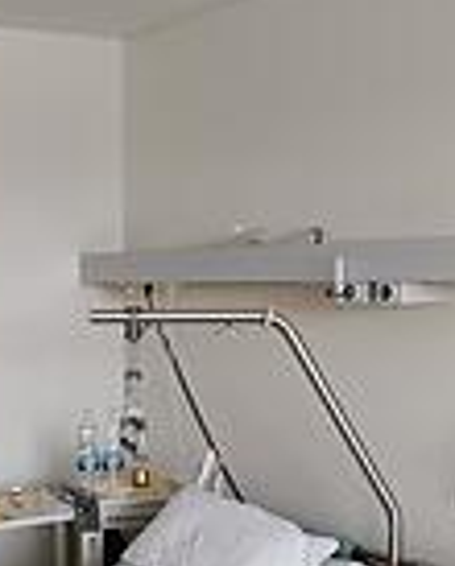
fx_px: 1092
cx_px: 4
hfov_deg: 22.7
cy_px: 459
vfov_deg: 28.4
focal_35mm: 65
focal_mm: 4.75
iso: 200
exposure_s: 1/50
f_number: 1.8
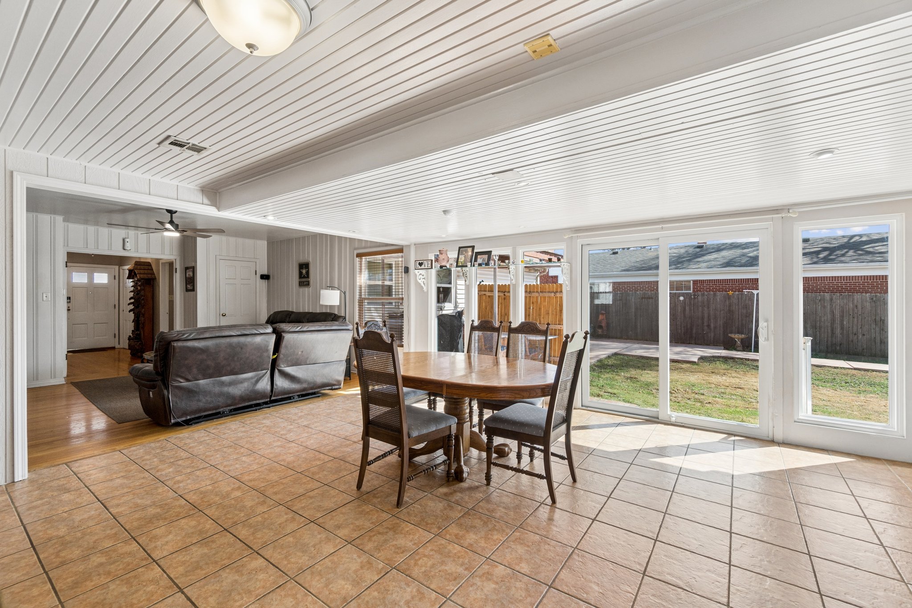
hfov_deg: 100.4
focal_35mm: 15
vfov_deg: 77.3
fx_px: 380
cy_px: 304
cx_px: 456
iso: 200
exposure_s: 1/200
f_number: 6.3
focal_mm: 10
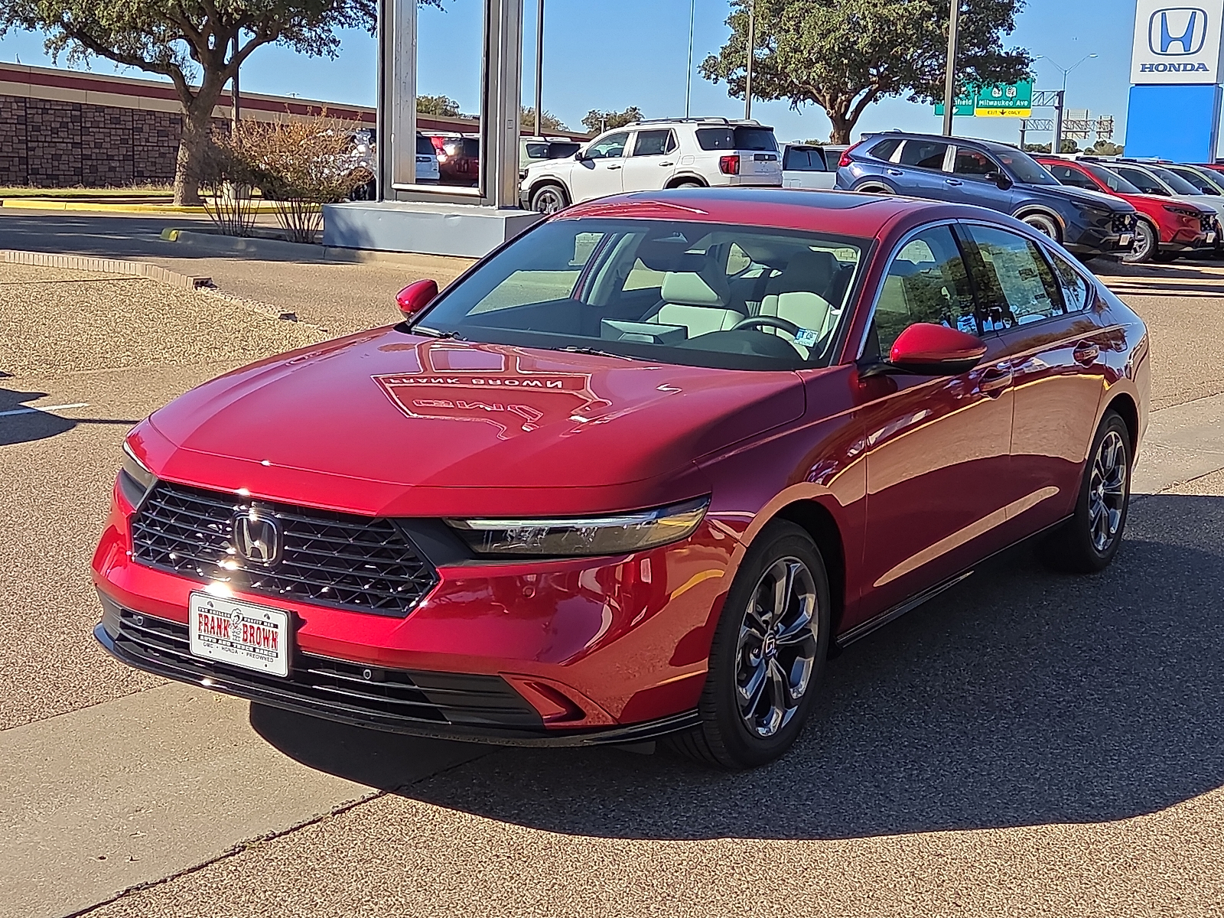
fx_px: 1768
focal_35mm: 50
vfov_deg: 29.1
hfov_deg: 38.2
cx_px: 612
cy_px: 459
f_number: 1.8
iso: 25
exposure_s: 1/1429
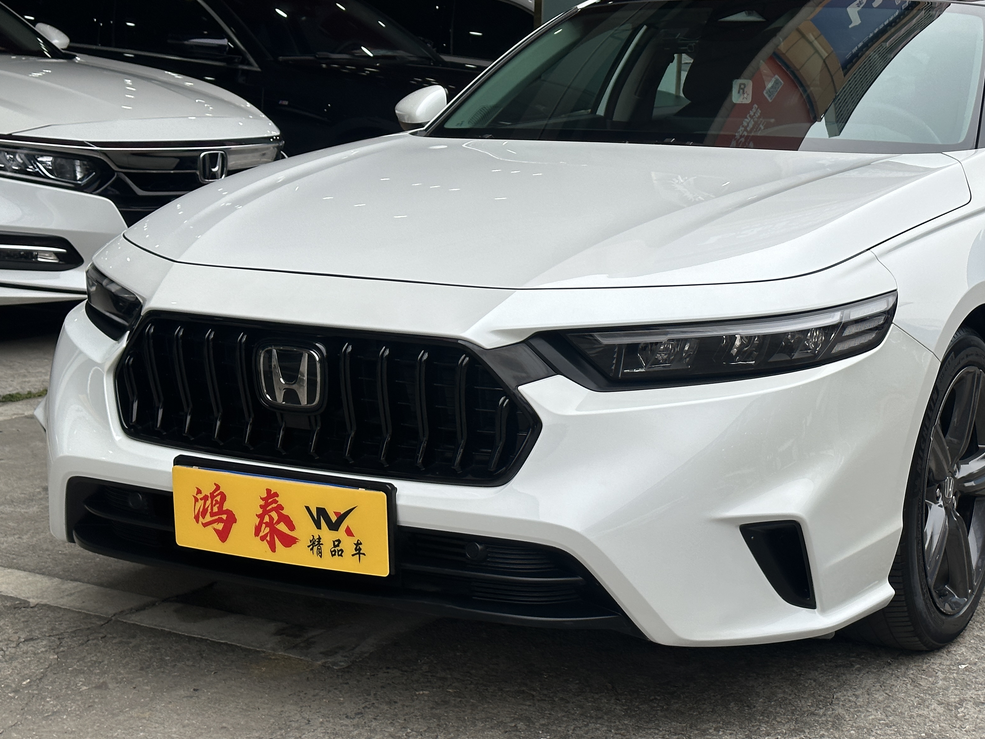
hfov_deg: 31.0
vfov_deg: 23.6
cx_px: 623
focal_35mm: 62
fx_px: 1764
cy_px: 331
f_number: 1.78
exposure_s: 1/1323
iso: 64
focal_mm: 6.86
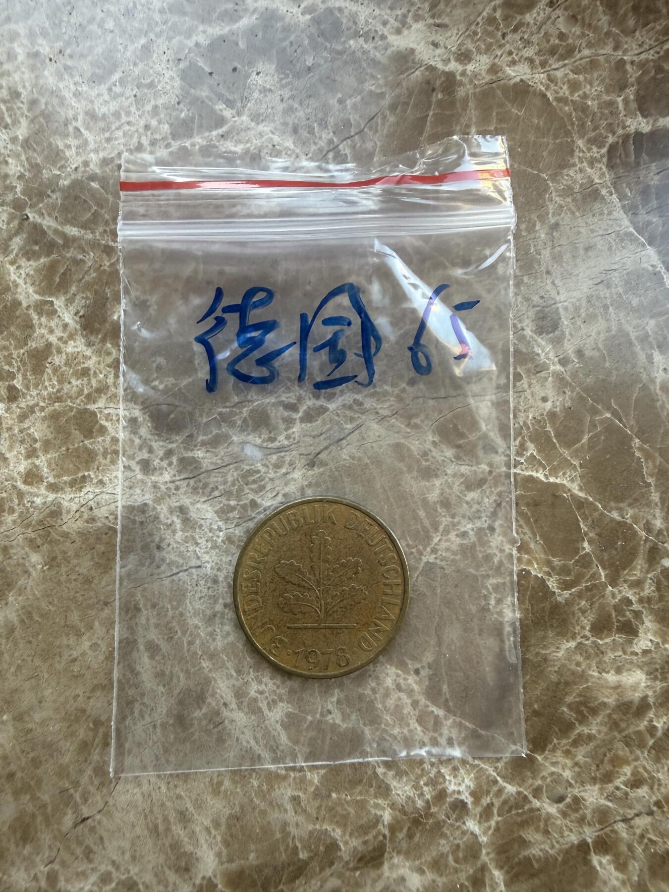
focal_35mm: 24
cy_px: 446
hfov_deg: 56.8
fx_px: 618
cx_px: 334
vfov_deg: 71.6
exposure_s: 1/99
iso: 160
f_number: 2.2
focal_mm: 2.22
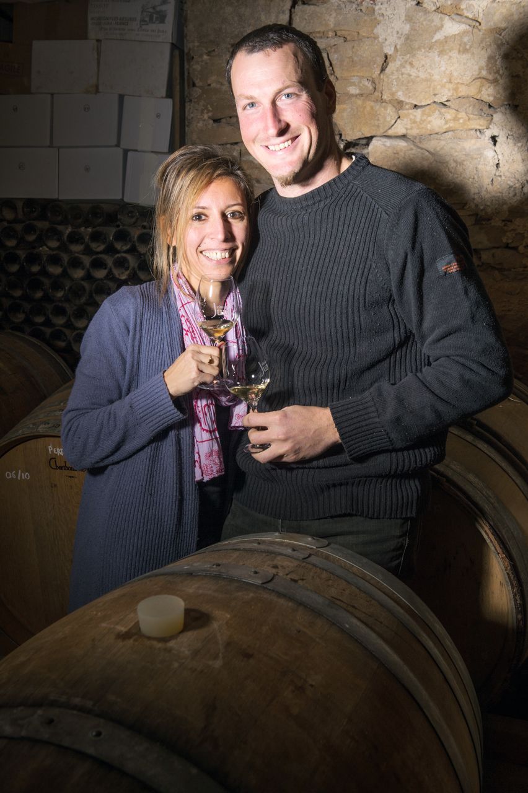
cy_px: 396
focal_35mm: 48
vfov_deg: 41.1
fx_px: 1057
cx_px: 264
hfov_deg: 28.0
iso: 400
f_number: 8
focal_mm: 48
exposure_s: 1/350
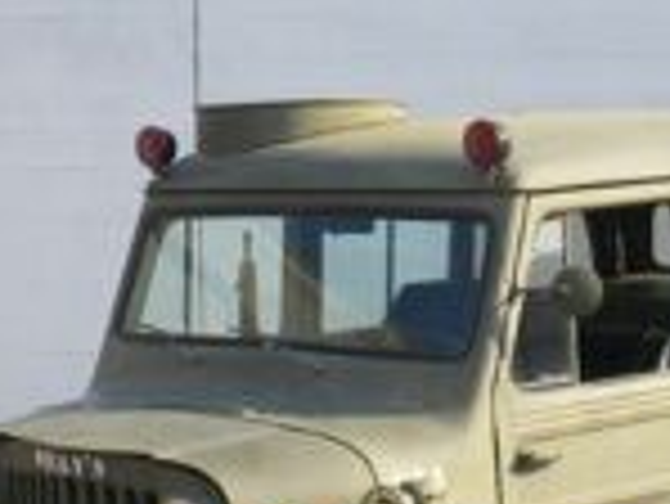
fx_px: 1860
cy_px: 556
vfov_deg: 15.0
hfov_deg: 20.3
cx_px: 504
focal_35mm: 96
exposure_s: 1/200
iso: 80
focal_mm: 6.1
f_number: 4.6
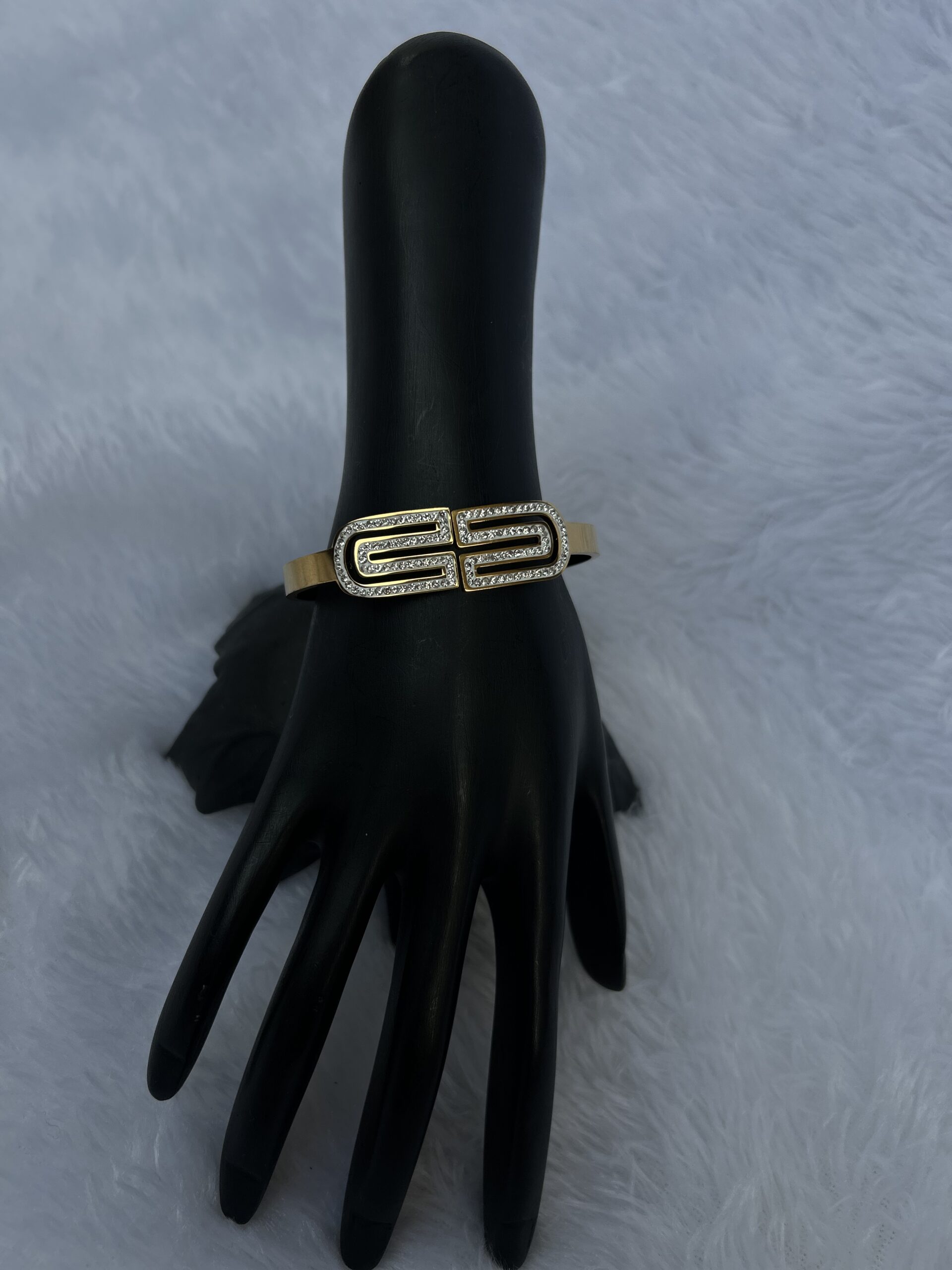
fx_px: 953
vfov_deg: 67.3
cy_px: 635
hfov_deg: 53.1
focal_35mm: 26
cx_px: 476
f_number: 1.5
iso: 50
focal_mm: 5.7
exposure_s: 1/743
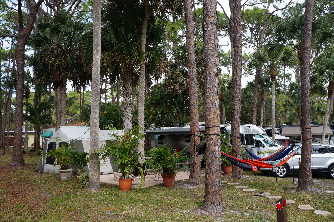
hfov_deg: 62.0
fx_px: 278
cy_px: 111
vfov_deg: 43.6
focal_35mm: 30
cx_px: 167
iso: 100
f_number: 10
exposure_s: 1/80
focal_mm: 20
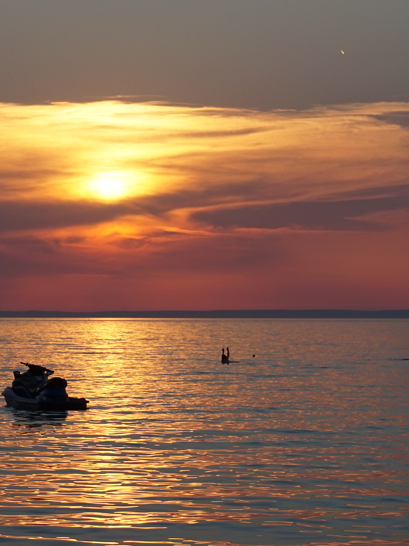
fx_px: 2678
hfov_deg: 8.7
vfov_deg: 11.6
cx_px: 139
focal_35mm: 170
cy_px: 195
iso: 100
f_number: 9
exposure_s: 1/200
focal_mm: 50
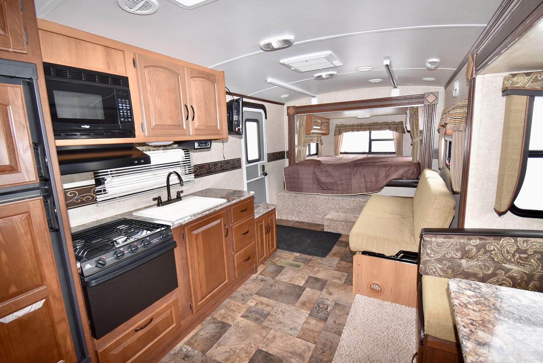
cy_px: 182
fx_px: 249
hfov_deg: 94.9
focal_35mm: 16
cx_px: 272
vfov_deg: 72.2
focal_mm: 11
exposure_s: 1/125
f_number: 5.6
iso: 500
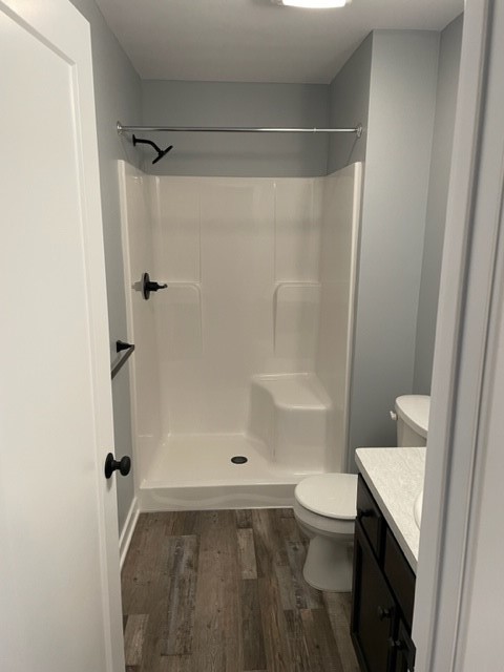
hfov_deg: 53.1
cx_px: 252
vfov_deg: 67.3
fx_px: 505
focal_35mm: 26
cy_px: 336
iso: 80
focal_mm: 4.2
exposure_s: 1/60
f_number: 1.6
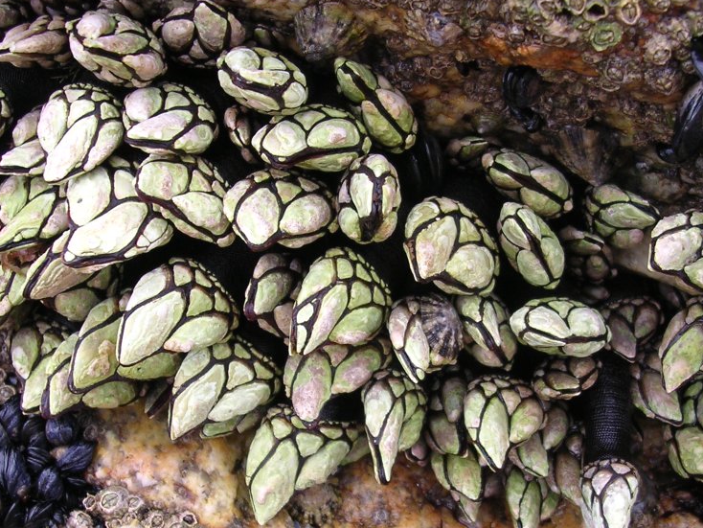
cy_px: 284
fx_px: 1077
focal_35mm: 53
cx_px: 352
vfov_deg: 27.5
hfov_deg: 36.2
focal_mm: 5.8
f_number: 2.8
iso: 100
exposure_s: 1/88.6
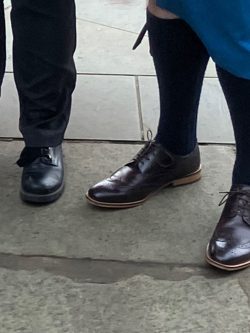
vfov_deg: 14.1
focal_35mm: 129
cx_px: -20
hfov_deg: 11.3
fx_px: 1243
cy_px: -194
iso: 80
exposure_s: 1/104
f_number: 1.8
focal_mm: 3.99
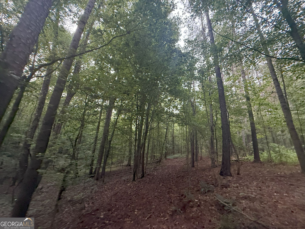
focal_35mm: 14
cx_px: 152
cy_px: 114
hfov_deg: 102.1
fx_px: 123
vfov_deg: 85.7
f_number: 2.2
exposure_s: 1/60
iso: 320
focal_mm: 2.22
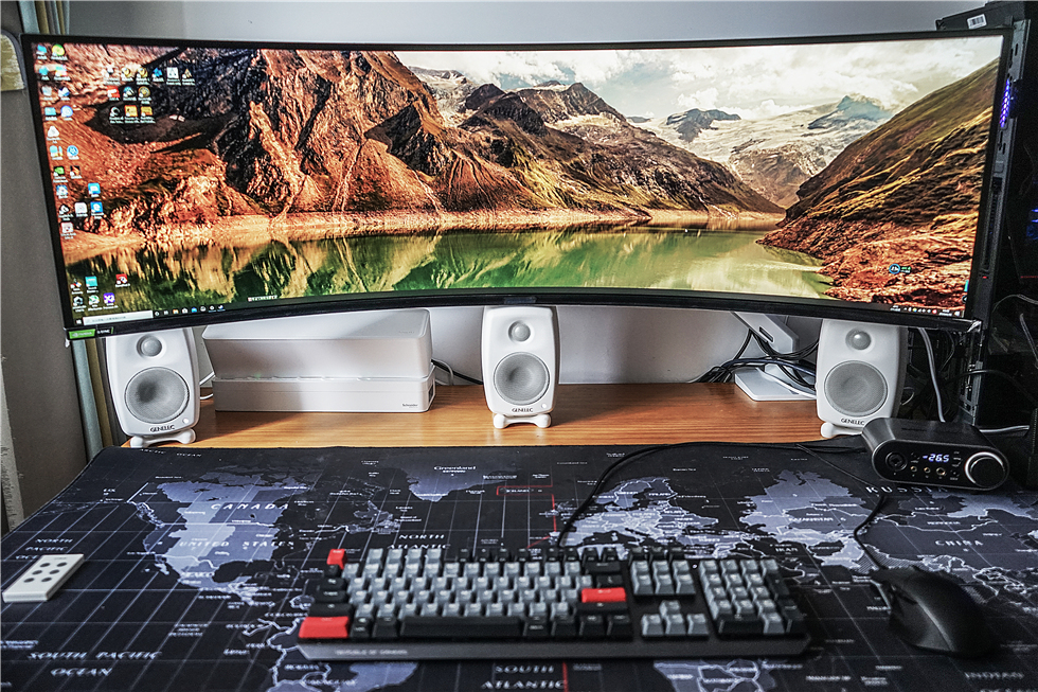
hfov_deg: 65.5
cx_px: 519
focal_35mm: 28
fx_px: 807
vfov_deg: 46.4
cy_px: 346
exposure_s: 1/160
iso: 800
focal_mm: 28
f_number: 3.5
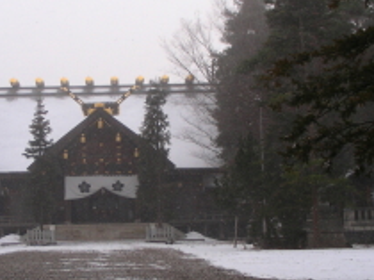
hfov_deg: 23.2
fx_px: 907
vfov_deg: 17.5
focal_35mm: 84
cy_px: 141
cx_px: 110
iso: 50
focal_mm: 7.4
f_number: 3.5
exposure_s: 1/120
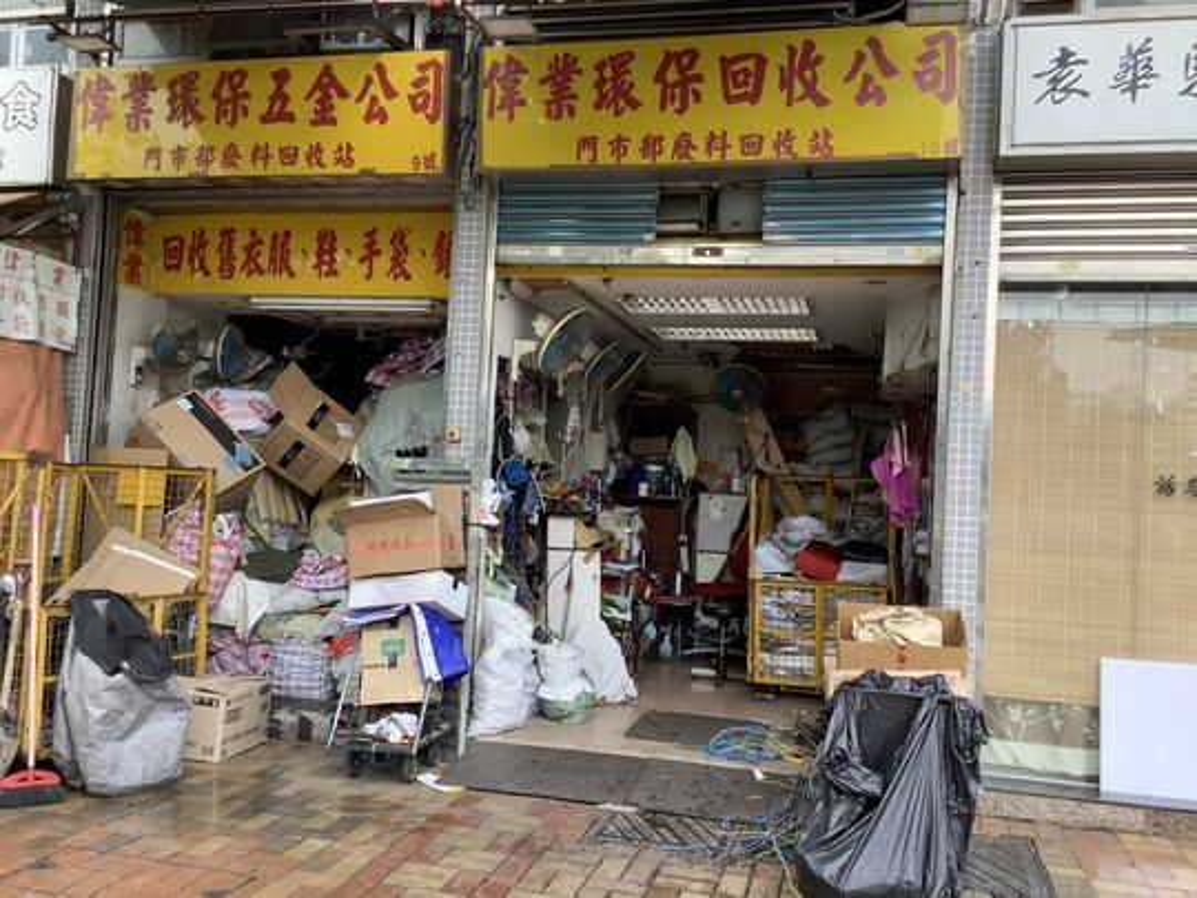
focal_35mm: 31
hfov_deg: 58.4
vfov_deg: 45.4
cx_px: 598
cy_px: 449
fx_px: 1072
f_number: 2.4
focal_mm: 3.3
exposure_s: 1/100
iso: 25
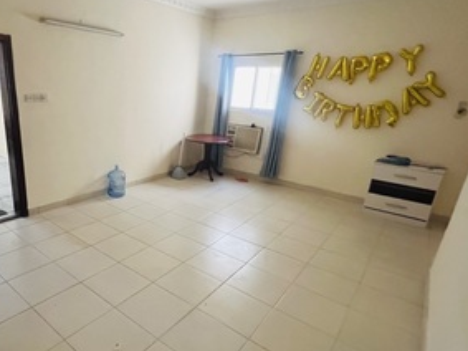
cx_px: 148
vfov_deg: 63.4
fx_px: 284
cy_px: 185
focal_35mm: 21
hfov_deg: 76.0
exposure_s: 1/60
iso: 640
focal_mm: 1.57
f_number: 1.8
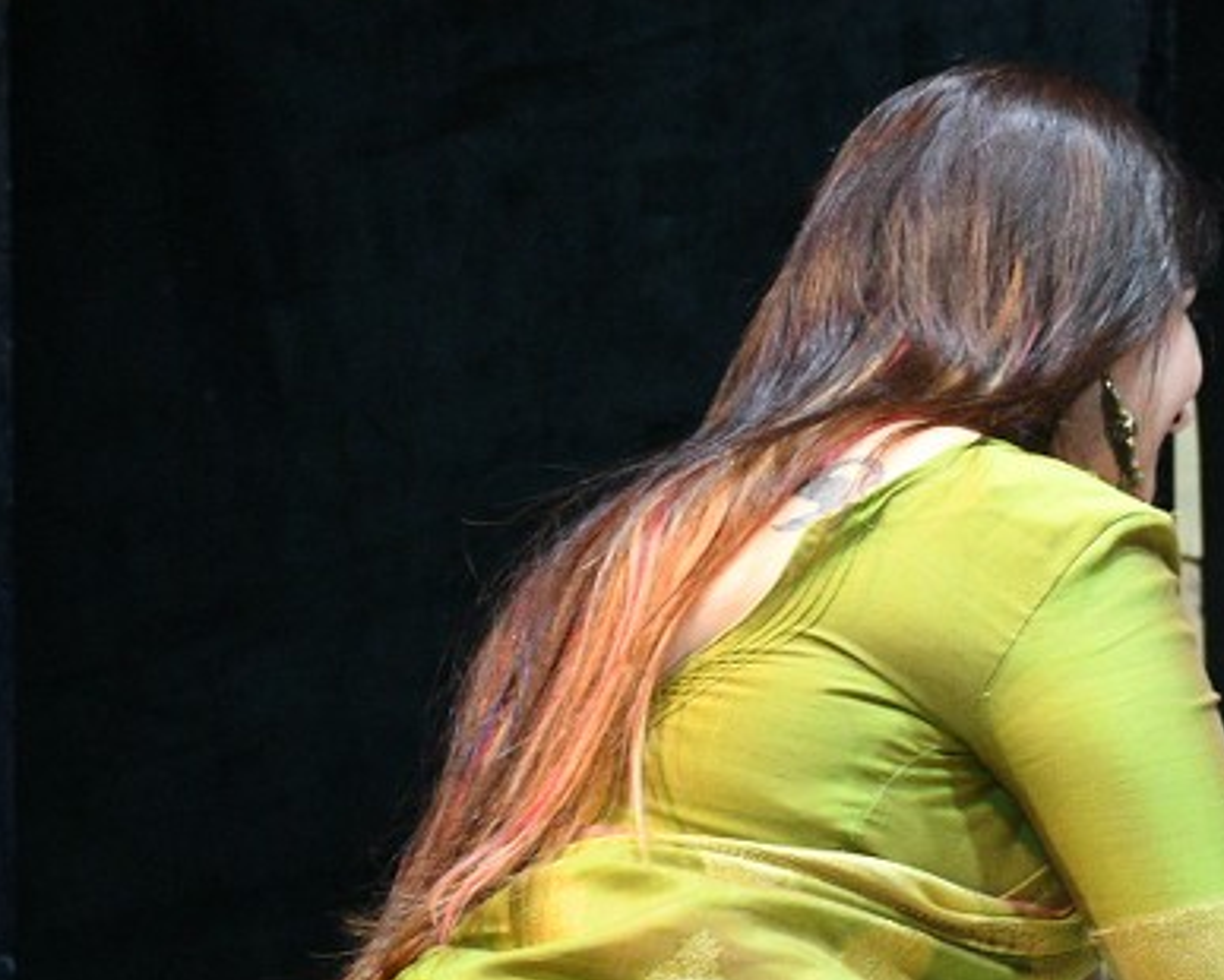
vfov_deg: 7.9
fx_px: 7068
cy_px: 857
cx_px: 1423
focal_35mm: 195
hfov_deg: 9.8
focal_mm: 45
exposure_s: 1/250
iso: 3200
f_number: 5.6
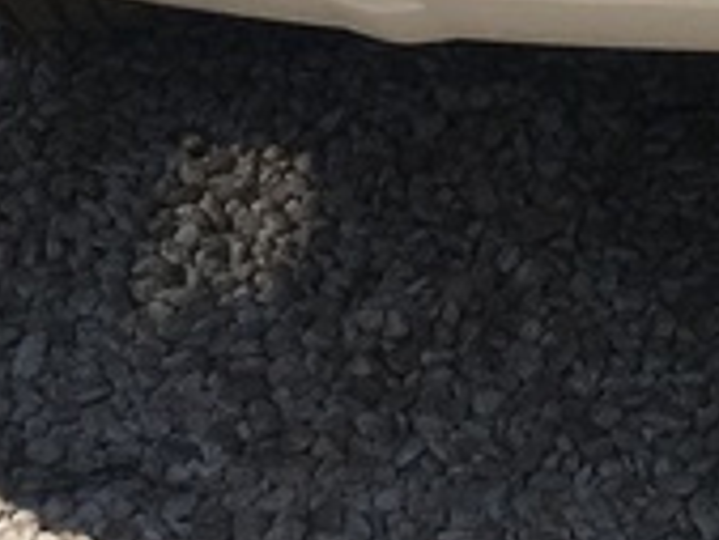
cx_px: 1106
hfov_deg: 13.5
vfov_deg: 10.2
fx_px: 2848
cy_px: -429
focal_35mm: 137
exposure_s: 1/4808
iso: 25
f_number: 2.2
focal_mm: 4.15
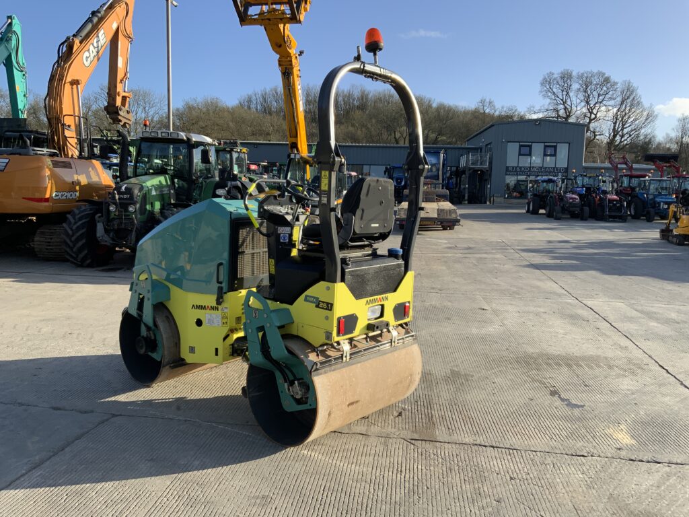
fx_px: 577
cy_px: 258
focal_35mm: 29
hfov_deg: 61.7
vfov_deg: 48.2
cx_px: 344
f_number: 1.8
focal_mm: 3
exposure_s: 1/912
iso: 16
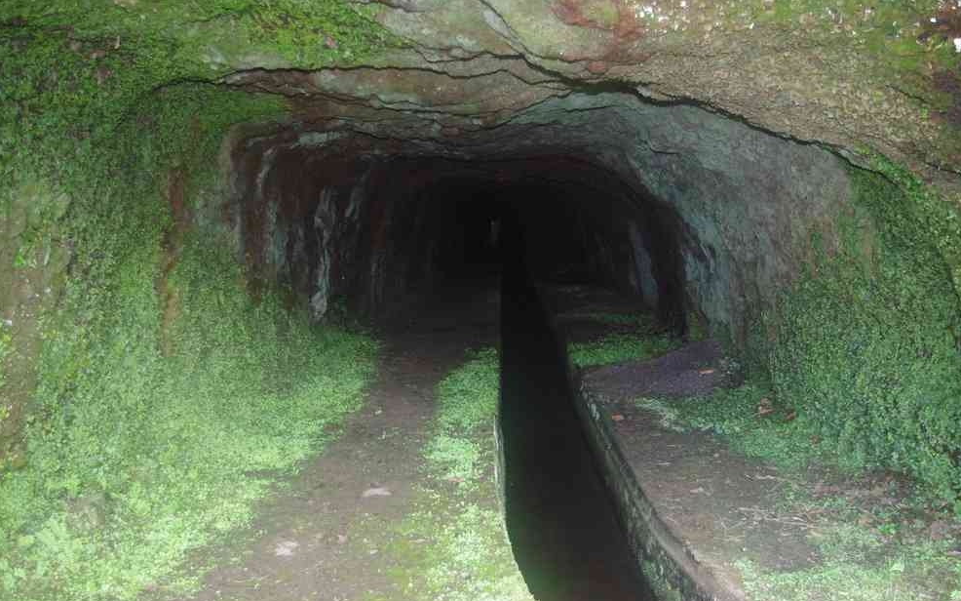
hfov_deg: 58.9
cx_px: 483
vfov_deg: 38.8
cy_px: 323
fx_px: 852
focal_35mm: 33
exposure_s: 1/50
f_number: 4
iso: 3200
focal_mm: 21
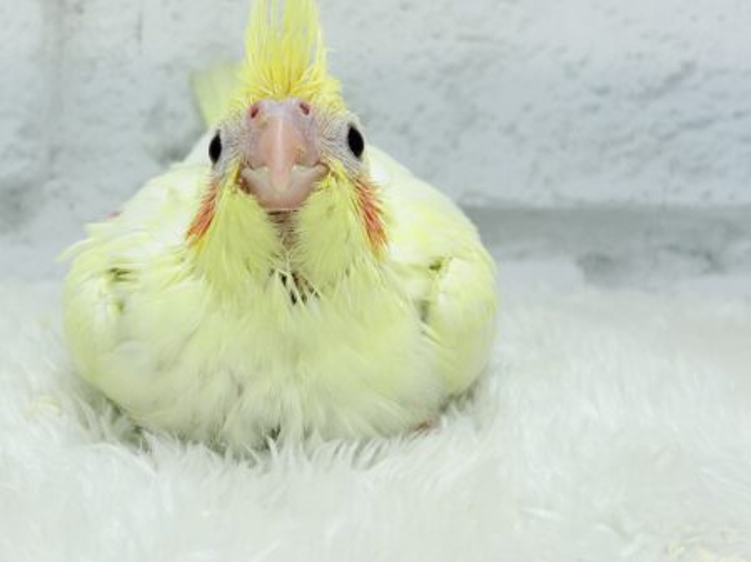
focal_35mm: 74
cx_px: 240
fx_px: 1605
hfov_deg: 26.2
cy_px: 213
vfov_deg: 19.8
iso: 25
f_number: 1.6
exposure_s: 1/50
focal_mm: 5.96
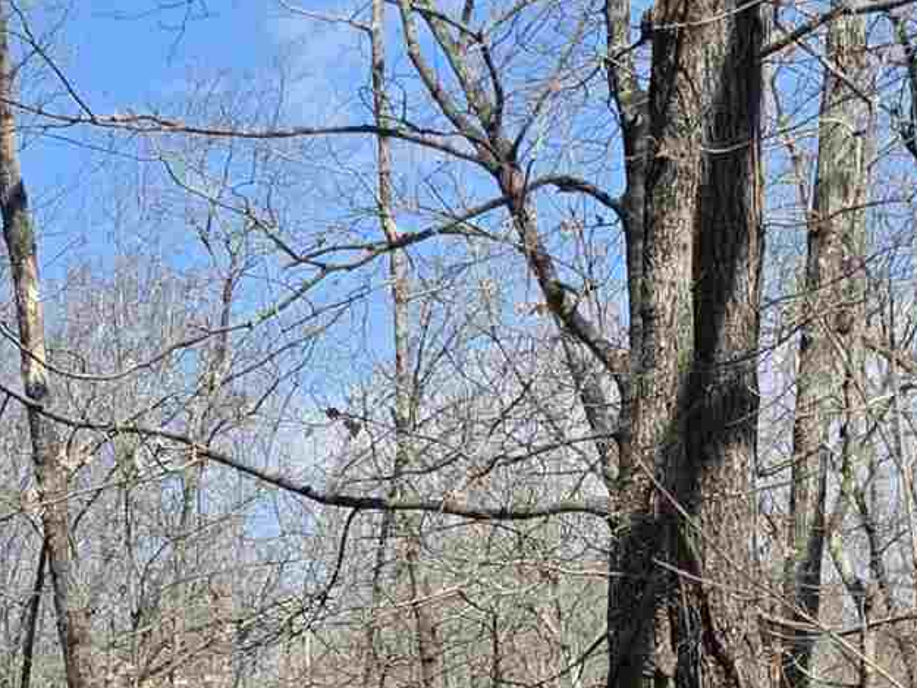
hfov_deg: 16.2
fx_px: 2994
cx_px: -379
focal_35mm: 113
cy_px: 1382
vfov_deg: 11.7
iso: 80
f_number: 1.7
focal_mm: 6.3
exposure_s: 1/3372
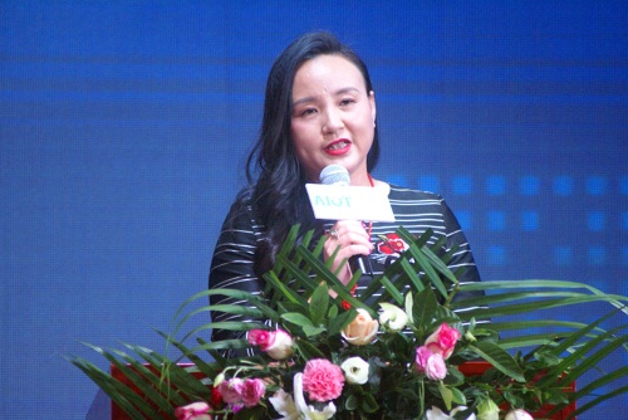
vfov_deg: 3.1
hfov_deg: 4.6
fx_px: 7854
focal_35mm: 450
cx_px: 314
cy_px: 210
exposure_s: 1/125
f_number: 5.6
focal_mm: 300
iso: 1600
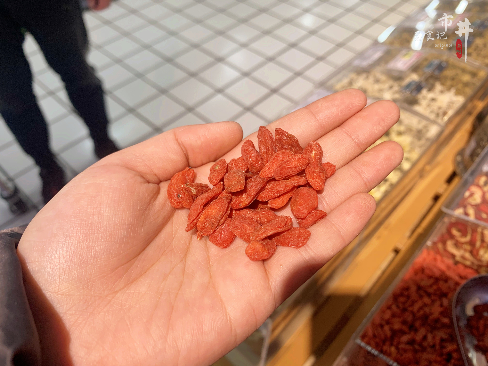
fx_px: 367
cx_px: 244
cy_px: 183
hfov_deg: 67.3
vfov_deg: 53.1
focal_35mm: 26
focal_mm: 4.25
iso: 50
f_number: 1.8
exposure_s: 1/100
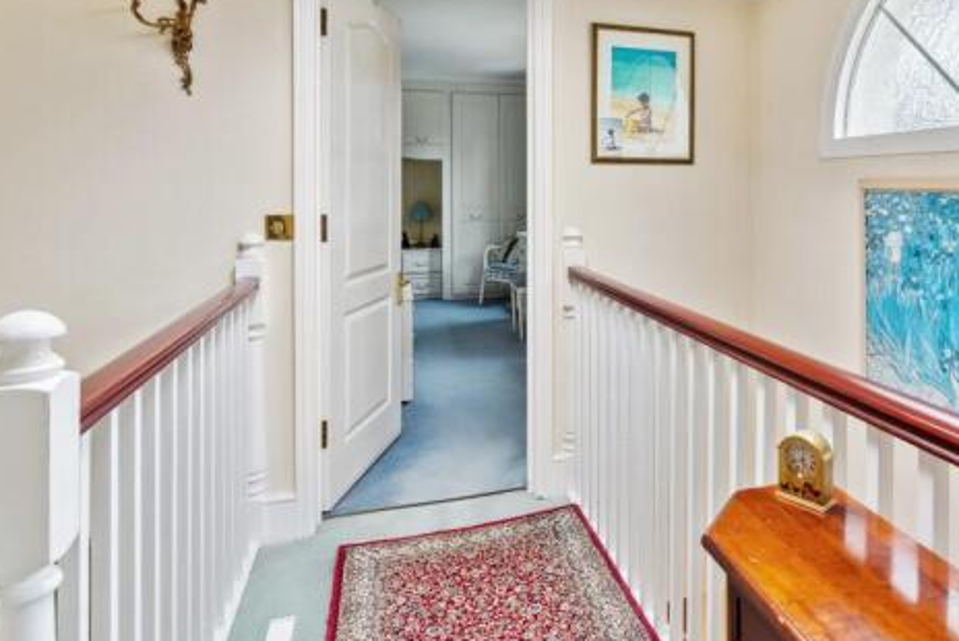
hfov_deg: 71.7
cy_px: 206
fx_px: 640
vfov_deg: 52.0
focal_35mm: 24
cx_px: 631
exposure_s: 1/10
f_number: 8
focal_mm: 17
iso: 500
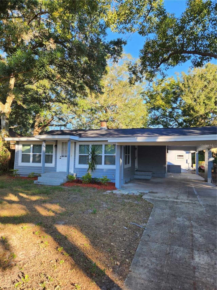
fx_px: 192
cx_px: 108
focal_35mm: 23
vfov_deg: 73.9
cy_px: 145
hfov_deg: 58.9
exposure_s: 1/180
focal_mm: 5.4
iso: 20
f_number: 1.8
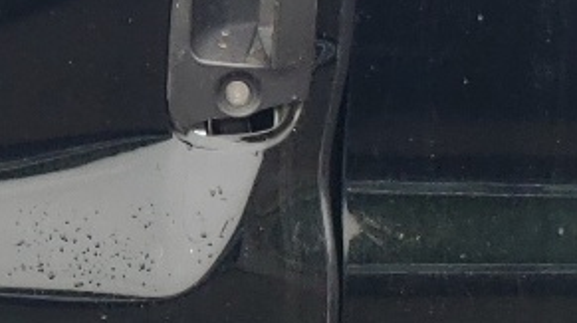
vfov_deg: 7.7
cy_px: -54
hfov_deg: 12.9
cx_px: -365
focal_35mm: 156
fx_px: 2384
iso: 50
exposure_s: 1/185
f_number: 1.5
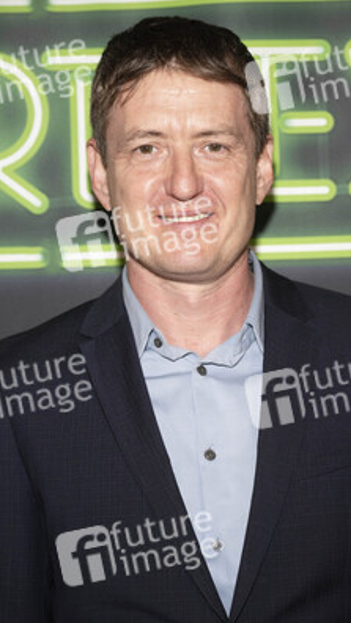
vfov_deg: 22.9
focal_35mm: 93
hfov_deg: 13.0
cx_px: 183
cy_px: 313
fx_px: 1537
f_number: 5.6
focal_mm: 88
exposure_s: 1/200
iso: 800
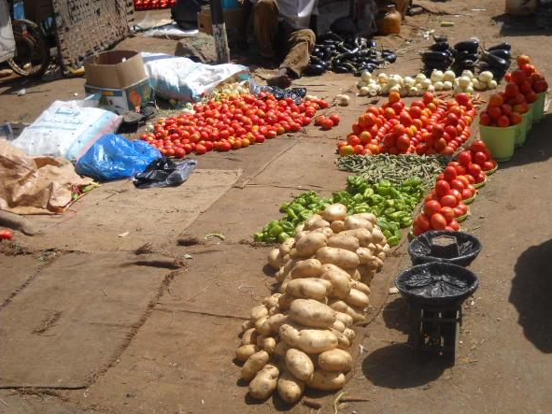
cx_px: 294
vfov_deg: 28.0
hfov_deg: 36.8
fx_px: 829
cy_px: 206
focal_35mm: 52
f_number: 5.8
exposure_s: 1/353
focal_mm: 7.88
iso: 64
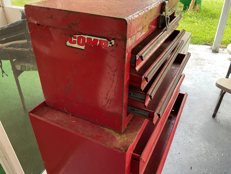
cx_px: 116
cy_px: 87
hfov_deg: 61.7
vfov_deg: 48.2
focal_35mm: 29
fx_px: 194
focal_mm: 3
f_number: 1.8
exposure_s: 1/120
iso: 64
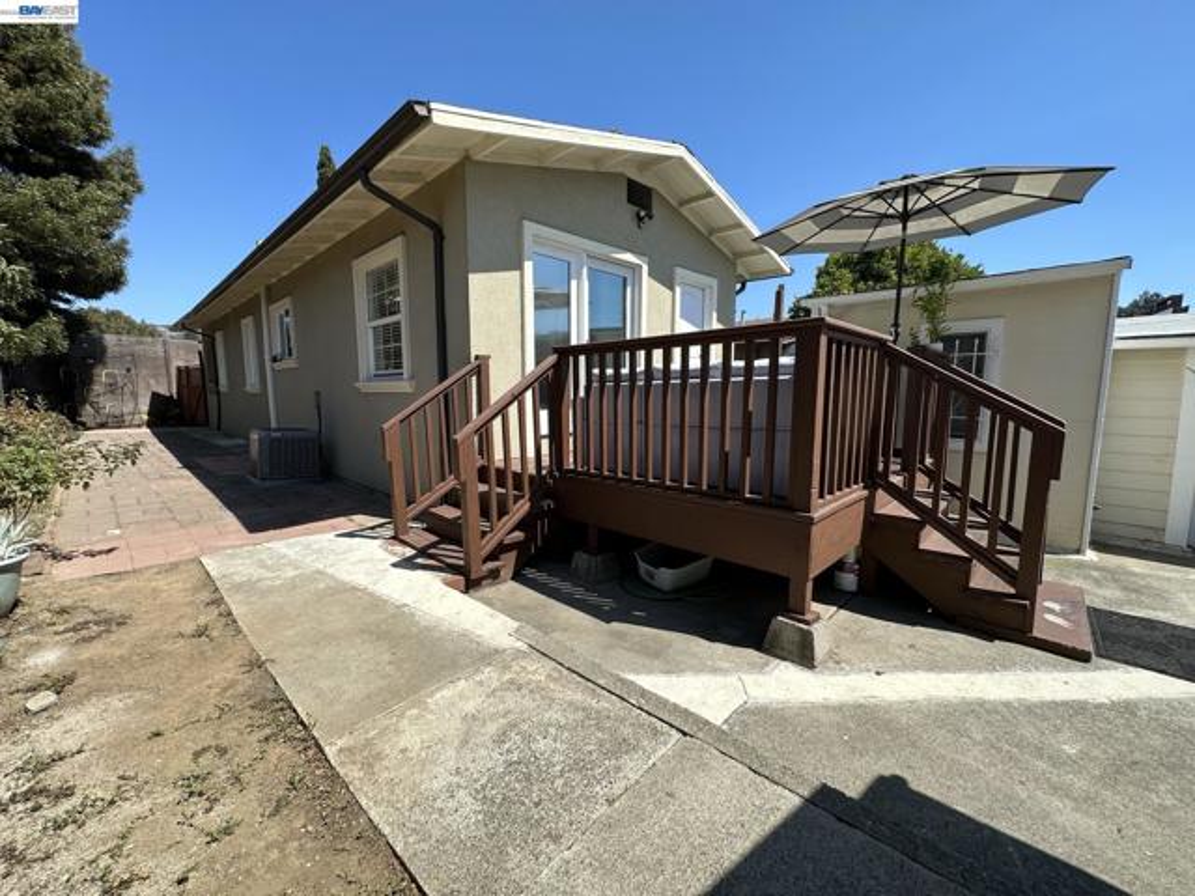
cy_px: 448
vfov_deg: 85.7
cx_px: 598
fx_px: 483
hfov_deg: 102.1
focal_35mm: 14
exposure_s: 1/1319
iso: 50
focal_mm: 2.22
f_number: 2.2
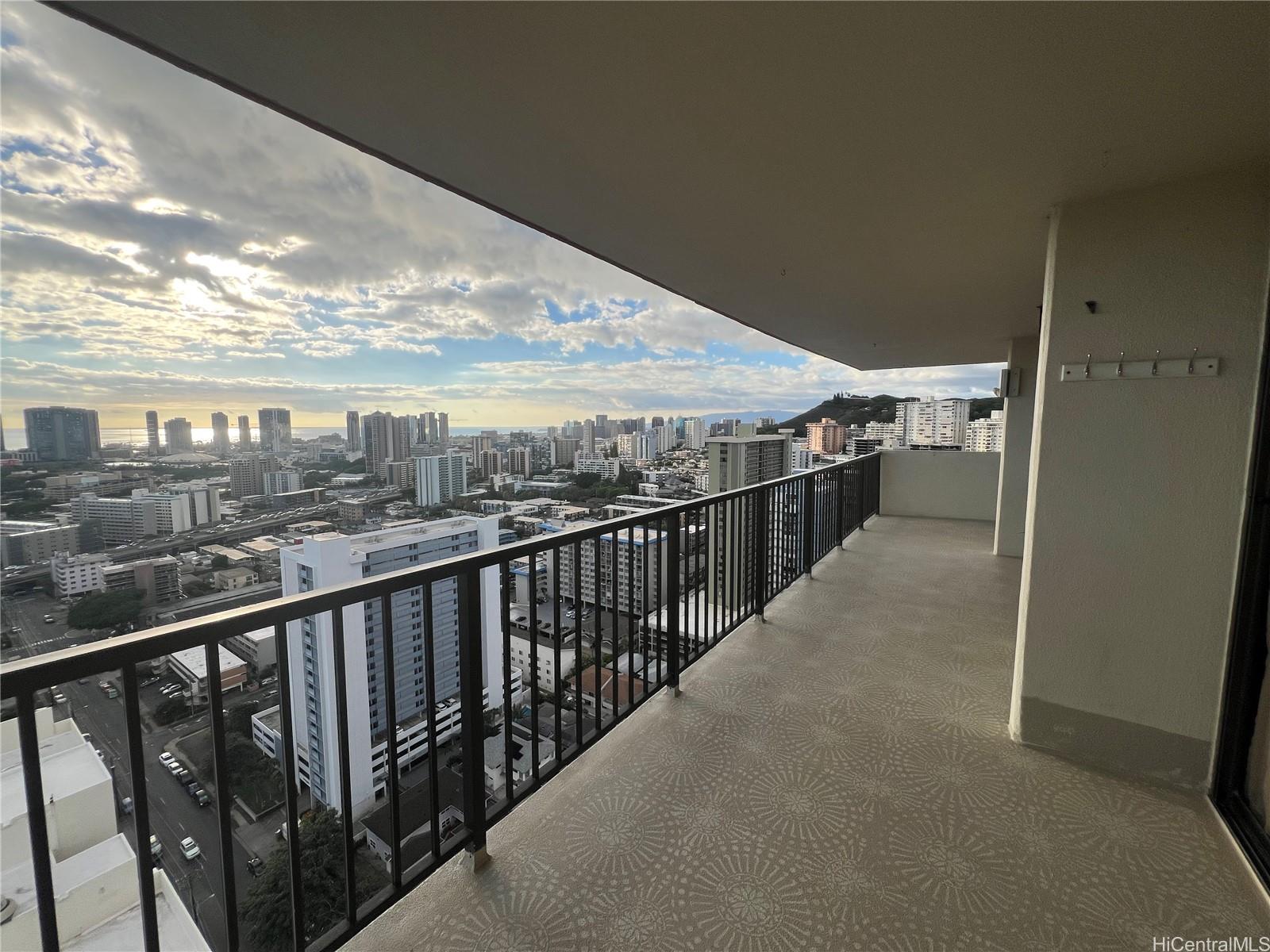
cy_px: 476
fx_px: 477
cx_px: 635
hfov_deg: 106.2
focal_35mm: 13
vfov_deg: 89.9
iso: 32
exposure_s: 1/1845
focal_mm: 1.57
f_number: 1.8
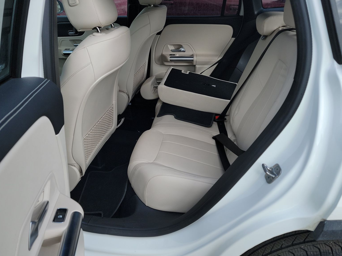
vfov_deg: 54.9
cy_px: 129
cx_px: 169
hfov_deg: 69.4
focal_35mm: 25
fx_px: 247
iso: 50
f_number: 1.8
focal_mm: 6.7
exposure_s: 1/304
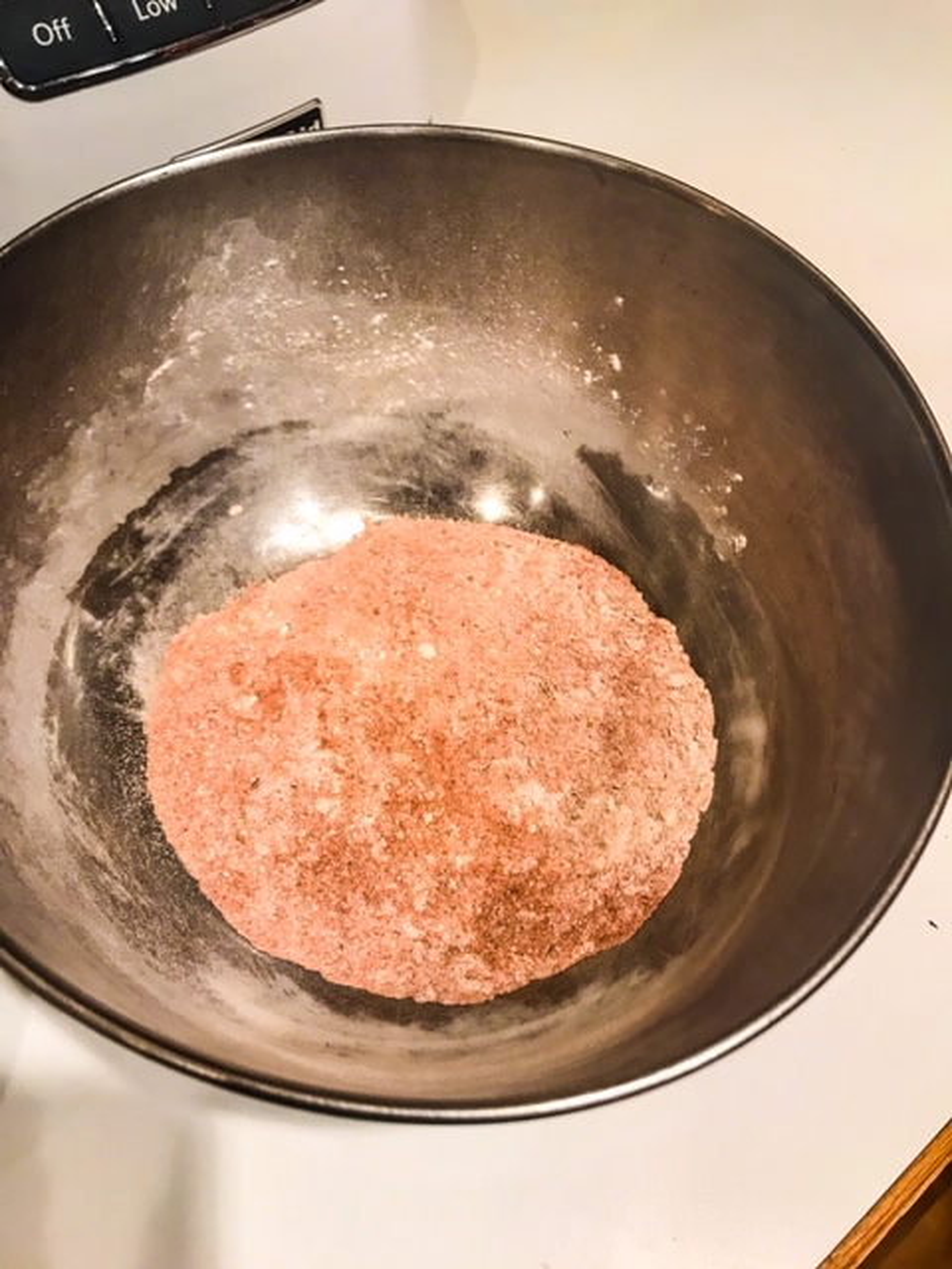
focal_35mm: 28
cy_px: 634
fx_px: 1027
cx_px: 476
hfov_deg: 49.7
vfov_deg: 63.4
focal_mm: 3.99
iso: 32
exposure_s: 1/24
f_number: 1.8
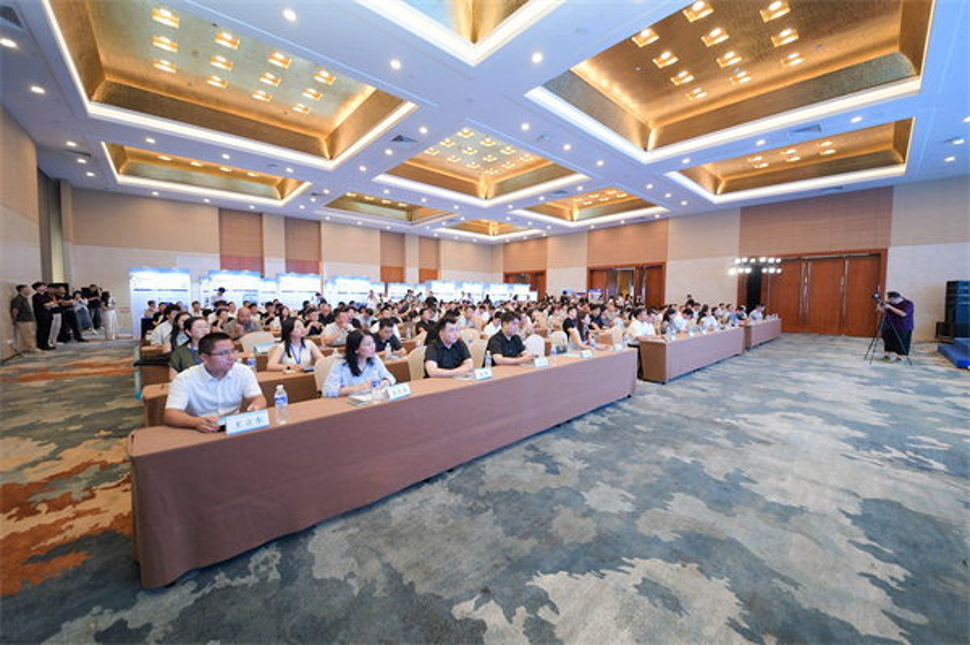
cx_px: 485
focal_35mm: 13
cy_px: 322
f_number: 5
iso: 1000
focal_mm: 13
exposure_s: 1/80
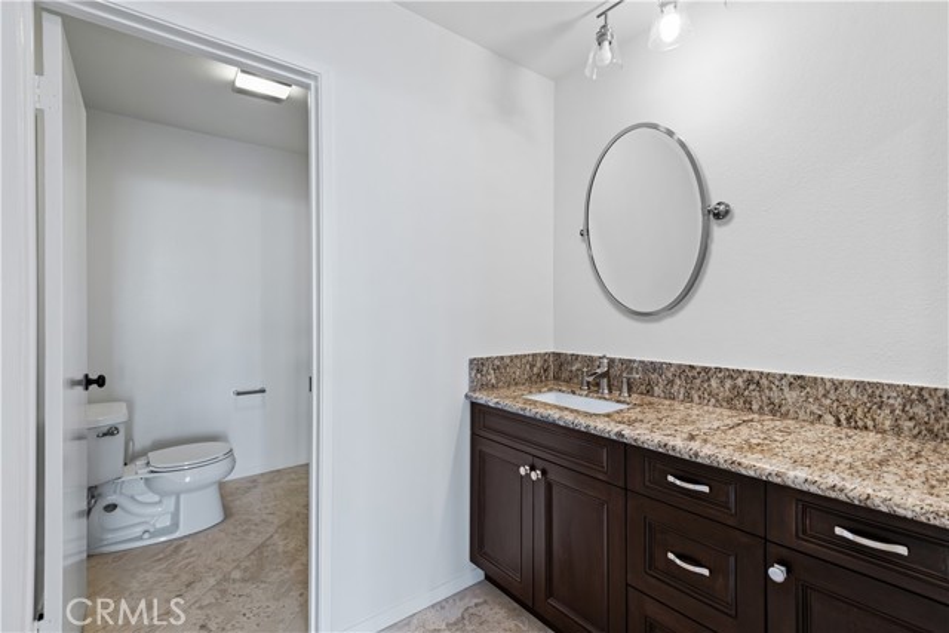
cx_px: 474
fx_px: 422
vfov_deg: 73.8
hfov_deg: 96.7
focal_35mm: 16
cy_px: 316
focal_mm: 16
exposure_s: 1/3
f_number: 6.3
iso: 100
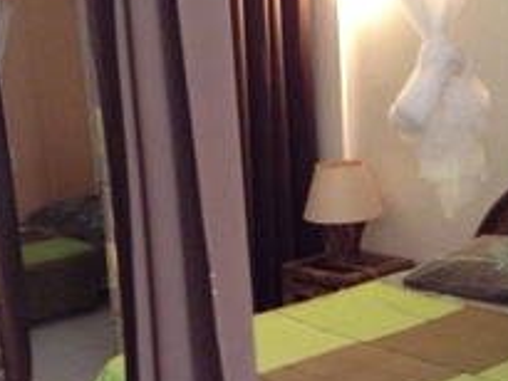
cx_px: 233
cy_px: 215
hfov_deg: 33.2
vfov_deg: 25.2
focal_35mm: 58
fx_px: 852
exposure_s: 1/15
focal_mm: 3.3
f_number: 2.4
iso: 640
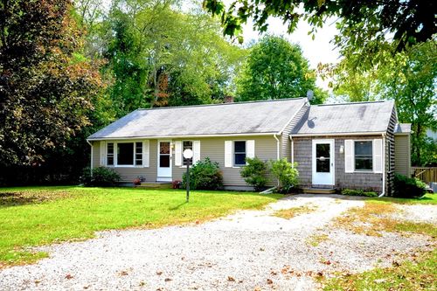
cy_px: 146
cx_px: 218
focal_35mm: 35
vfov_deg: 37.8
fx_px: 425
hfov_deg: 54.5
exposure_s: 1/5000
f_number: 2.8
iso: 500
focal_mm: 35
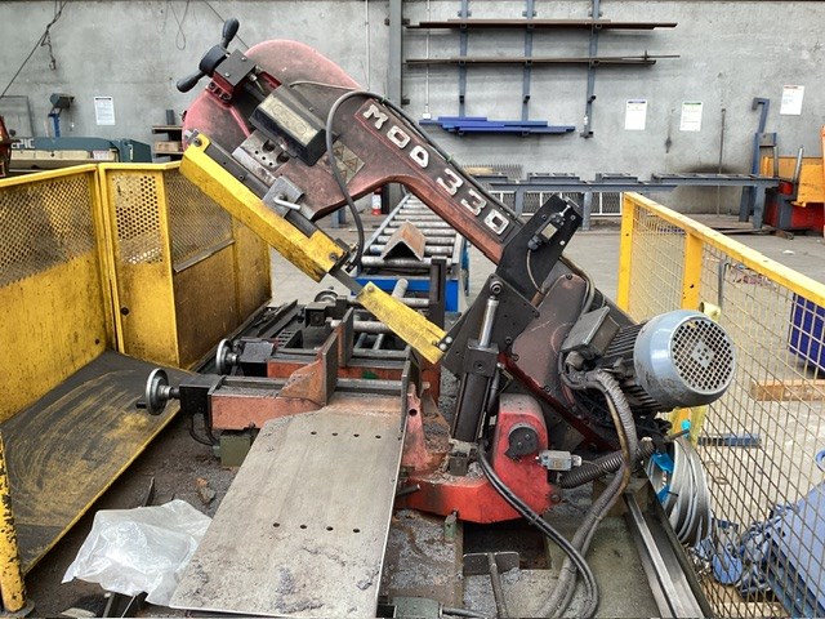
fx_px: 739
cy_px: 310
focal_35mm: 31
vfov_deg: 45.4
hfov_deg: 58.4
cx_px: 412
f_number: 2.4
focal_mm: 3.3
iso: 80
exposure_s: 1/100
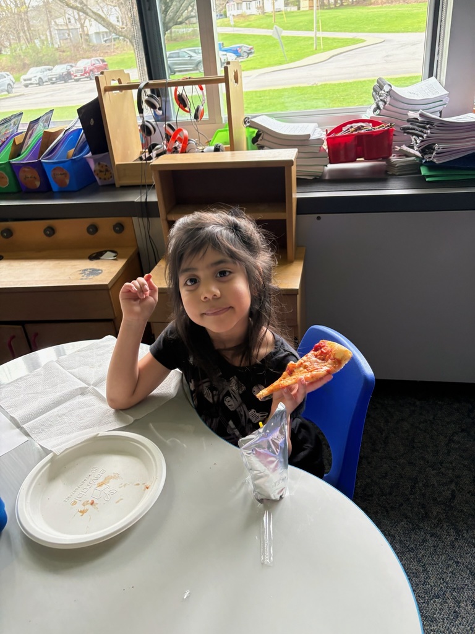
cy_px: 317
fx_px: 476
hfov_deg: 53.1
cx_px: 238
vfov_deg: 67.3
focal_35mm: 26
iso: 125
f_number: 1.6
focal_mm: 5.96
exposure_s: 1/60
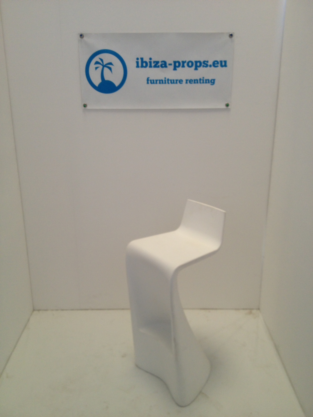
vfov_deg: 52.6
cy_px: 208
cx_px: 156
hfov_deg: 40.7
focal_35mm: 35
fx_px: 422
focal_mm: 4.28
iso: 64
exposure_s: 1/20
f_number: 2.4
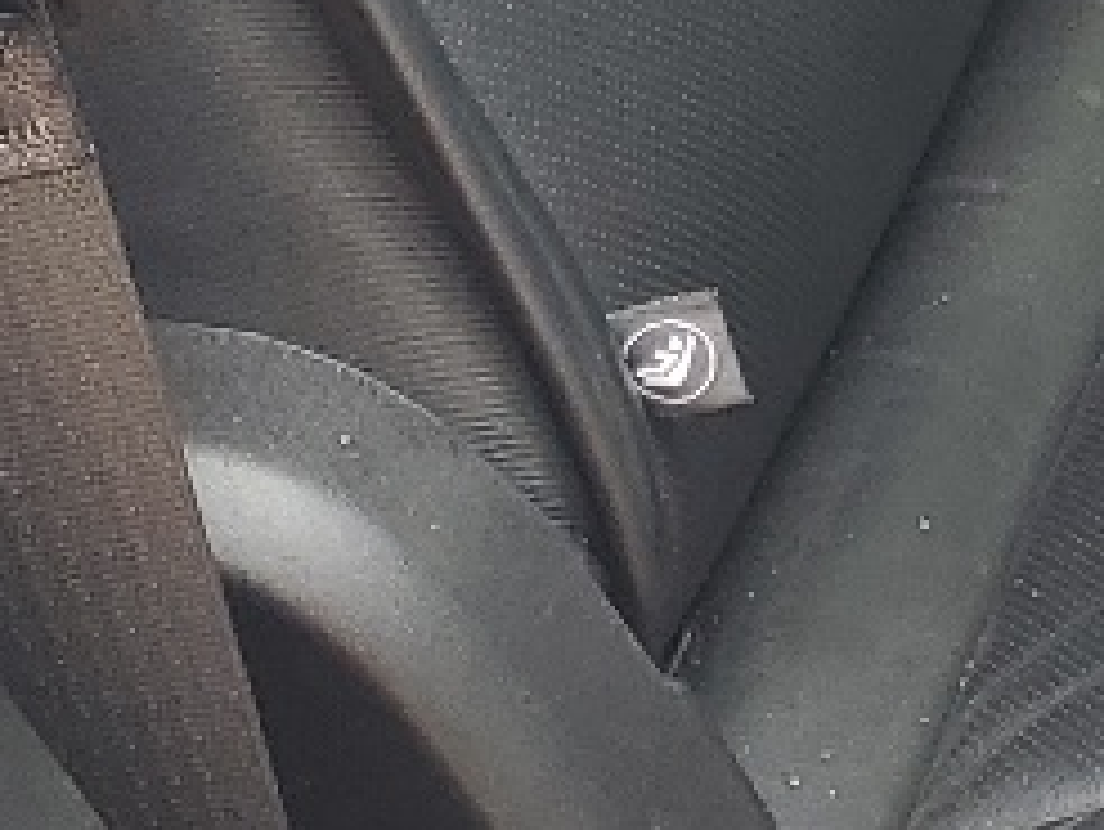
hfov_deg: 10.7
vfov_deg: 8.4
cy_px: -704
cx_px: 2181
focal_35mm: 169
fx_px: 5395
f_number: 1.5
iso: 50
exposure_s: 1/167
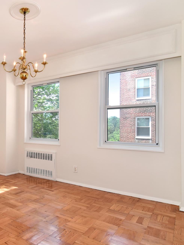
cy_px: 126
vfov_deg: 69.9
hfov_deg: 47.9
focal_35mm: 25
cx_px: 9
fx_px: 175
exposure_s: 1/200
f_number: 8
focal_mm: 11
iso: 640
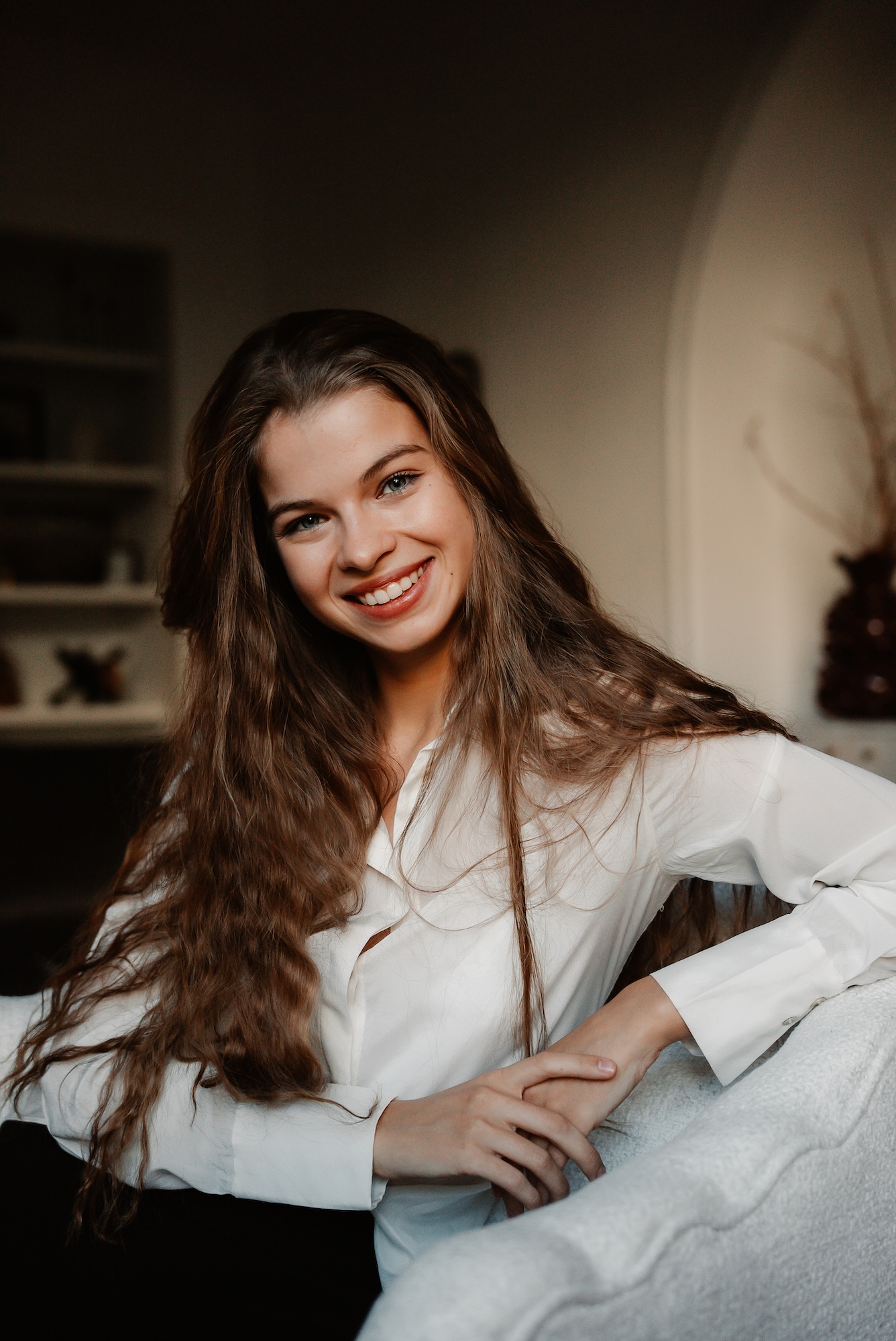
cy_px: 670
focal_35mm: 47
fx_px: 1760
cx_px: 448
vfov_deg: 41.7
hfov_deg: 28.6
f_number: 2.8
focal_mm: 47.2
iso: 1000
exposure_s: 1/500
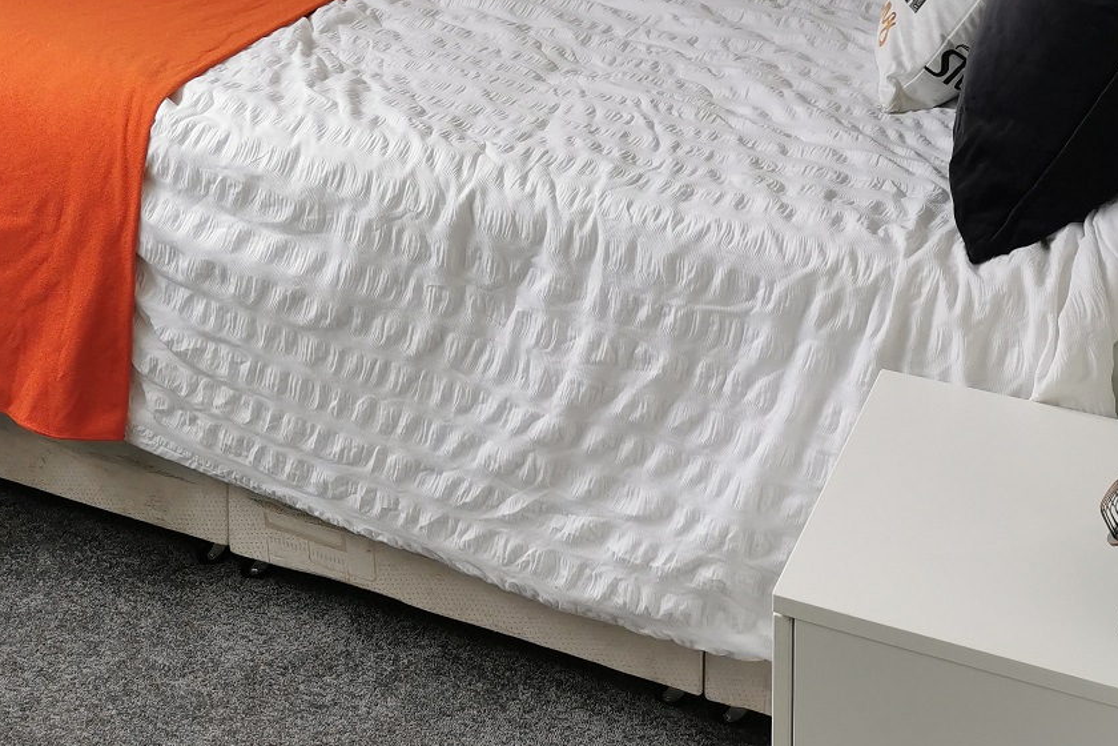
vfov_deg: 20.1
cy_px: -269
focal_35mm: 61
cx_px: 459
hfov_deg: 32.8
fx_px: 1894
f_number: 1.8
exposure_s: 1/183
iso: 50
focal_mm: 5.58
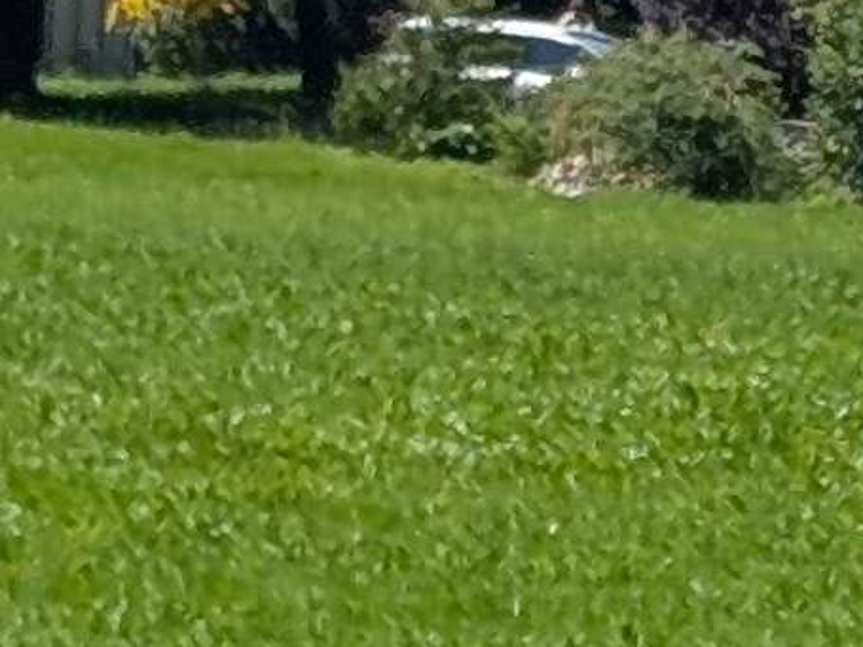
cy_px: 2119
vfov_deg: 3.3
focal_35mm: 440
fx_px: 10967
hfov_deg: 4.5
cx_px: 1578
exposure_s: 1/1087
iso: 19
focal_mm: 6.9
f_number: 1.68
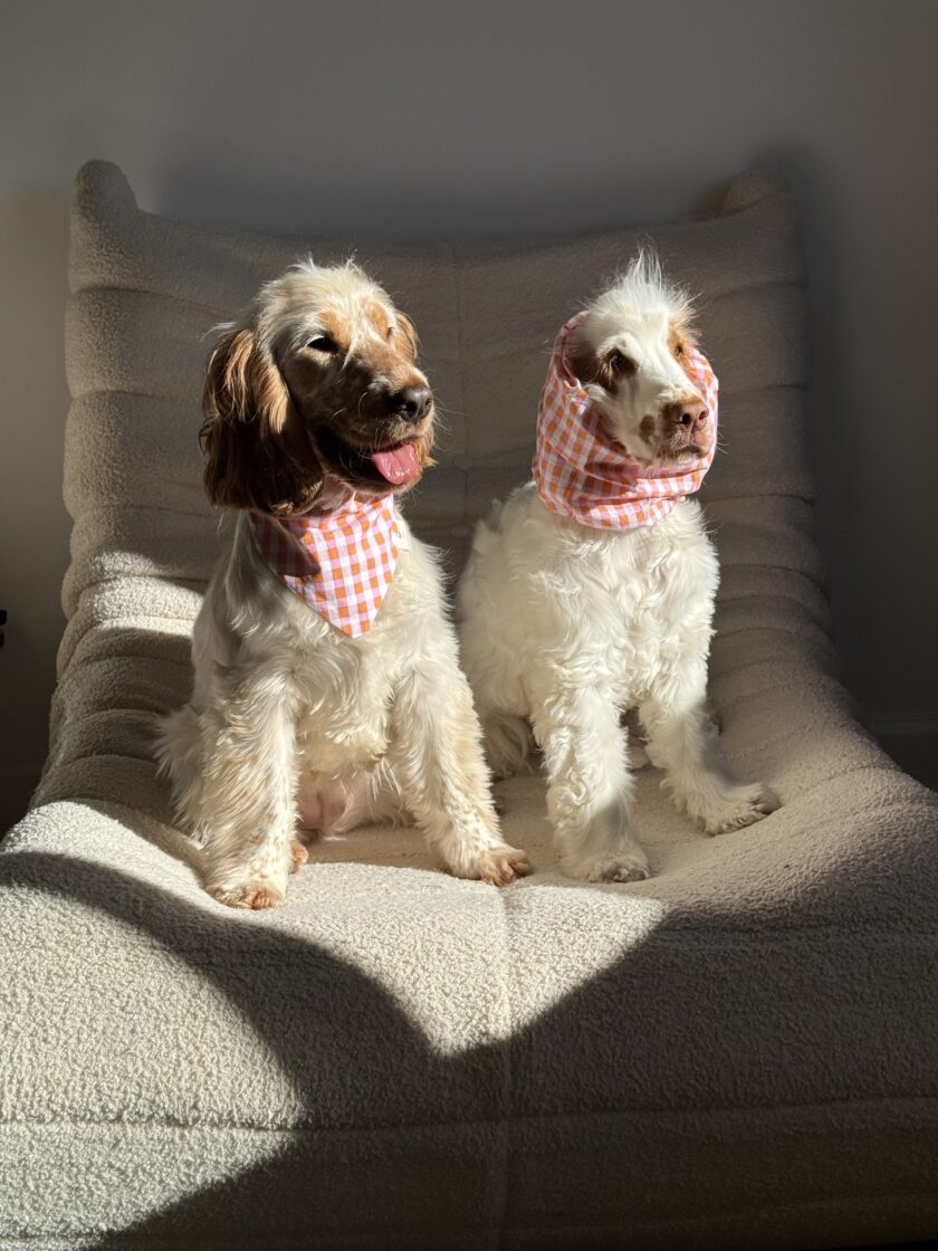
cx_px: 469
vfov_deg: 39.7
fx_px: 1734
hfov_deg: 30.3
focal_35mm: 48
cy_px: 626
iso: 64
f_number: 1.78
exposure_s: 1/5208
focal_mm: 6.76
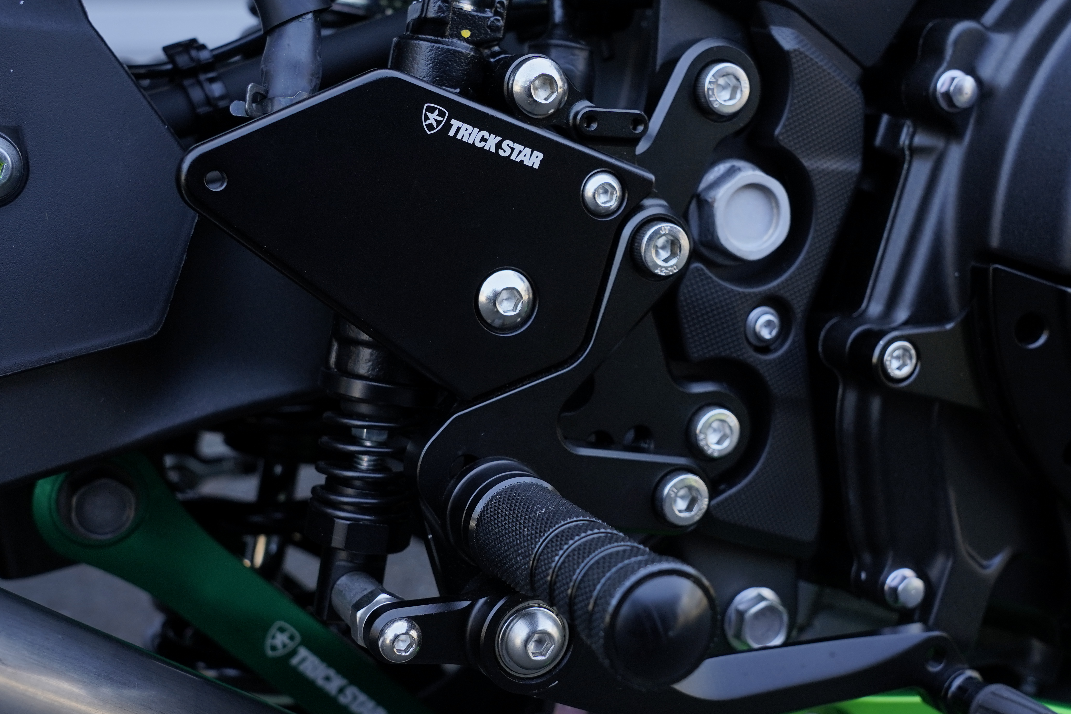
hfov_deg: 36.9
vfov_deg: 25.1
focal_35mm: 54
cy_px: 367
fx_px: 1606
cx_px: 574
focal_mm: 40
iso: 250
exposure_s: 1/100
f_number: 7.1
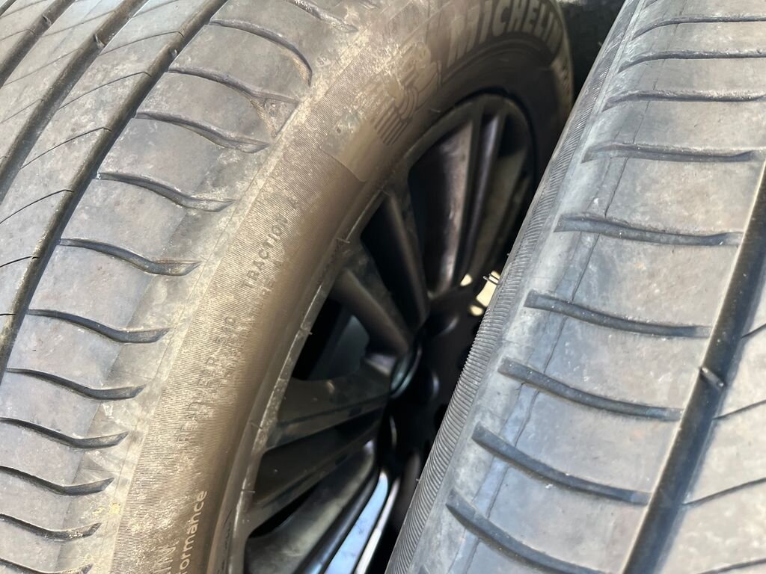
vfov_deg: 53.1
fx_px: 575
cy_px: 287
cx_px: 383
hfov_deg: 67.3
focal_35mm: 26
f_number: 1.6
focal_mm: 5.1
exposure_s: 1/121
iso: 100
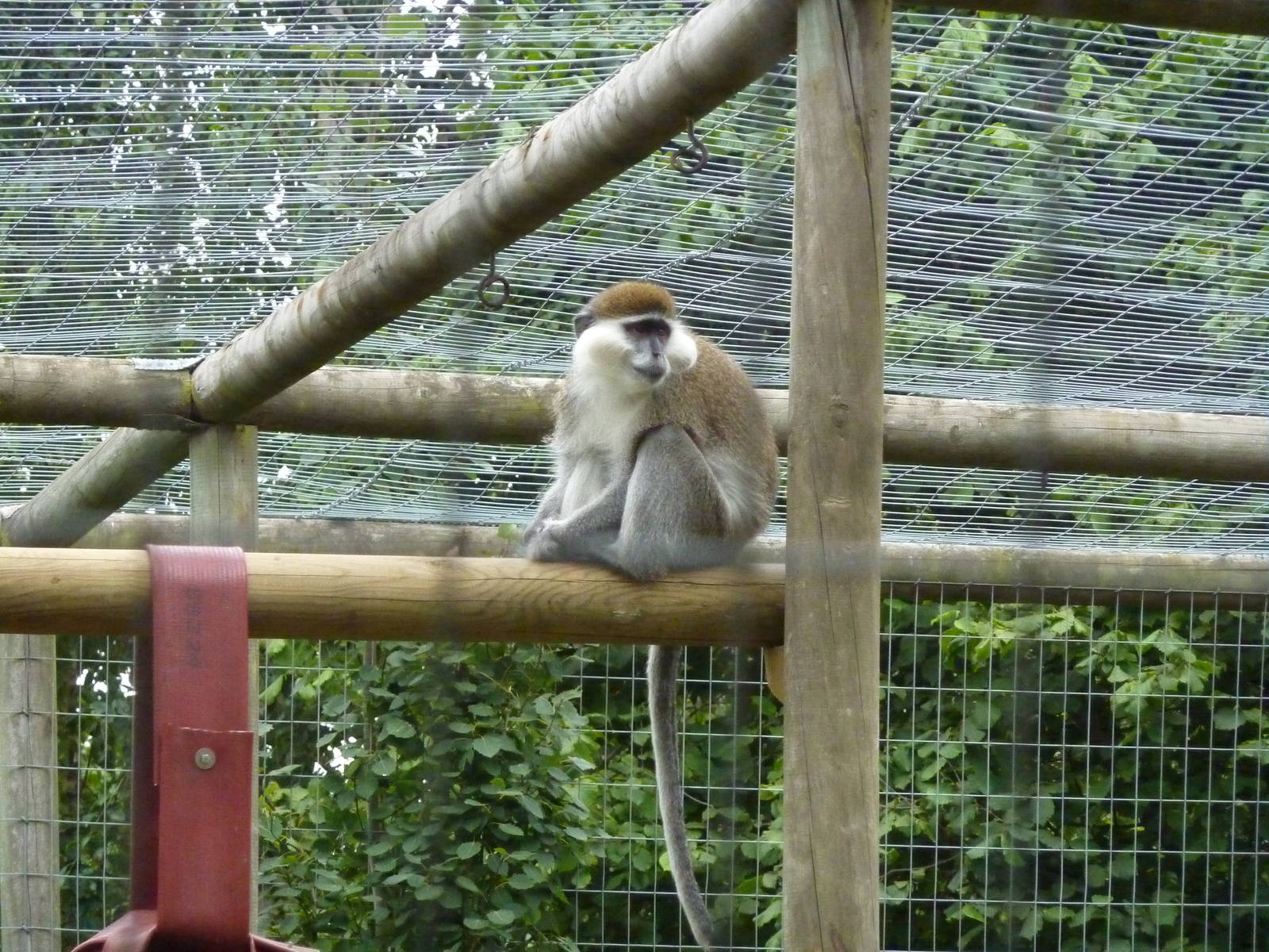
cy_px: 476
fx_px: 8248
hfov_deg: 8.8
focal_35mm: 225
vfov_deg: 6.6
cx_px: 634
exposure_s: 1/320
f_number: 4.6
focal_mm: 37
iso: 800
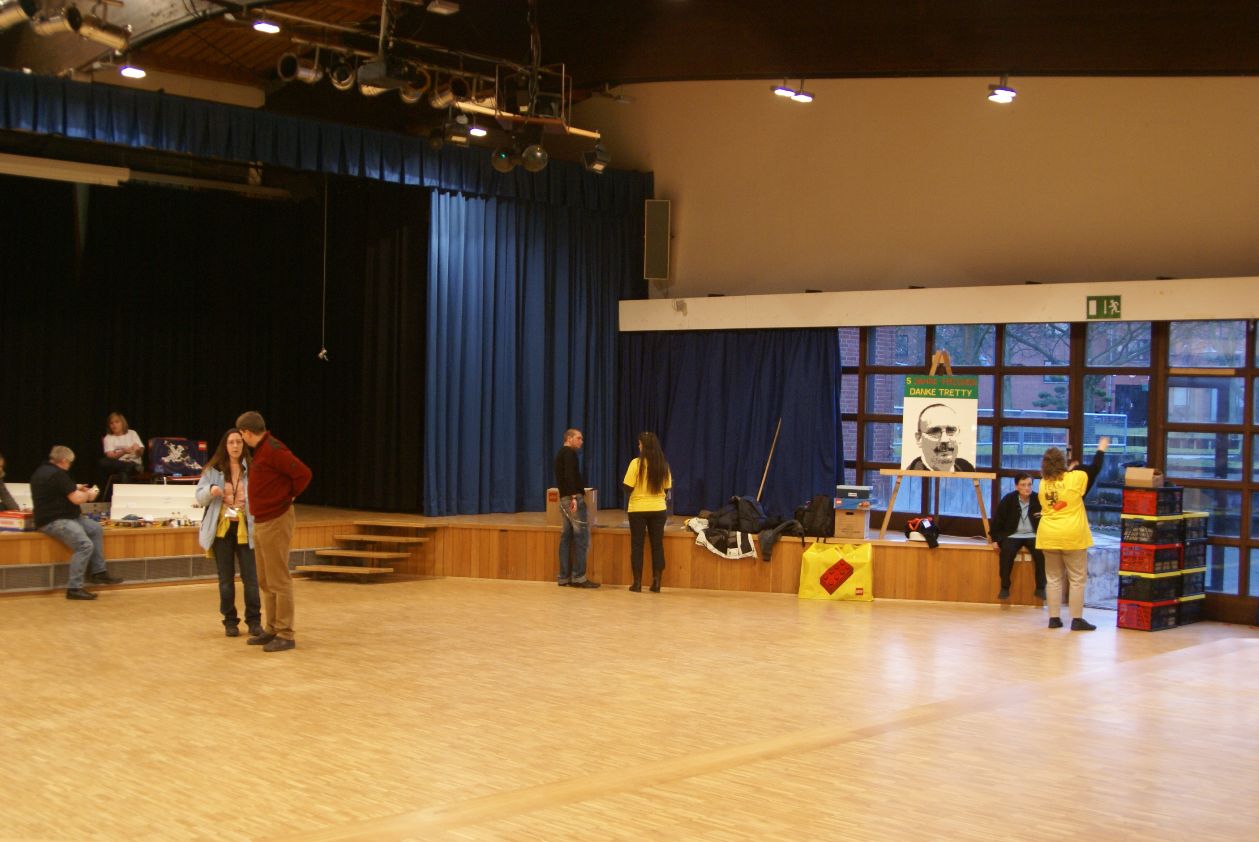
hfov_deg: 46.4
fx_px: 1470
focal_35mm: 42
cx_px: 630
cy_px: 421
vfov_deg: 32.0
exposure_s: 1/20
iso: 400
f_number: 4
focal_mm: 28
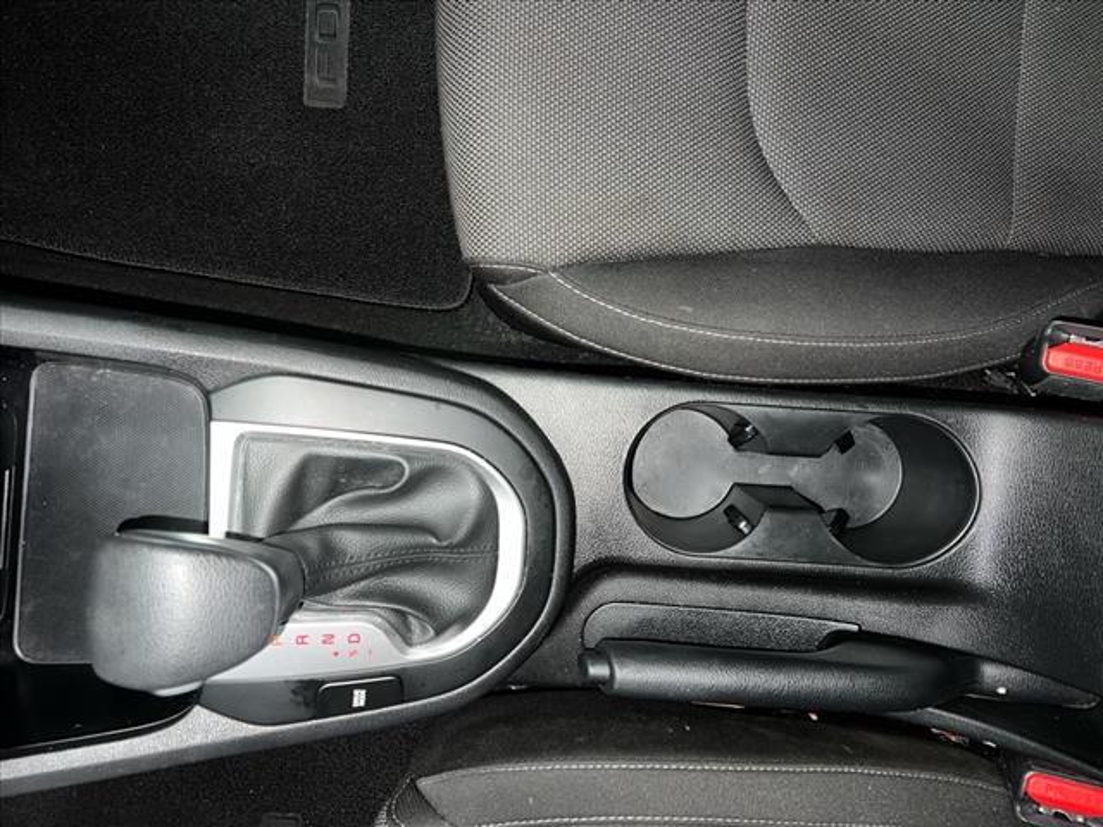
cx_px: 552
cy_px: 414
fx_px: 828
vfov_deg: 53.1
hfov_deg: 67.3
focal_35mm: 26
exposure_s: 1/4
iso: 32
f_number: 1.5
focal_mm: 5.7
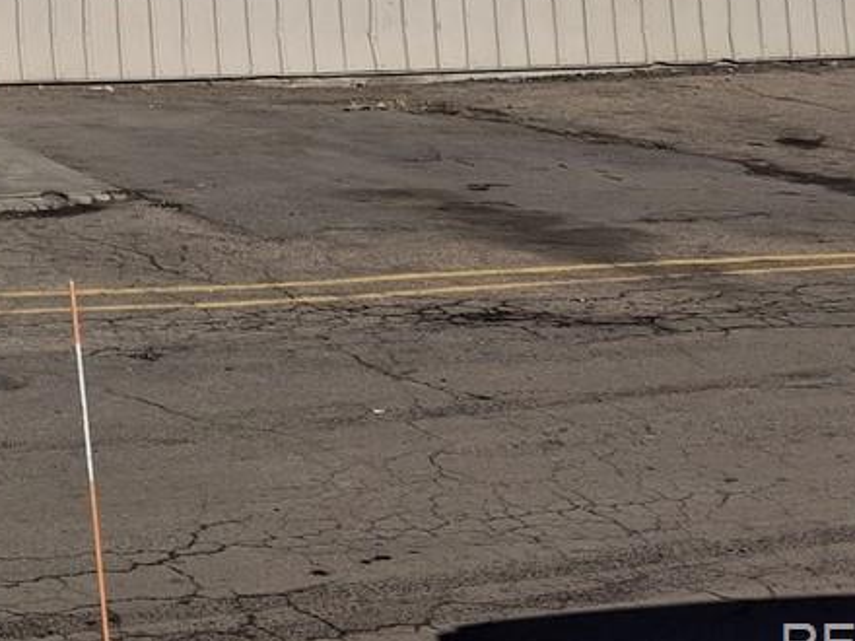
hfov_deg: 18.8
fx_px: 2248
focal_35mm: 91
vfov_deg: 14.5
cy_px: -480
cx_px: -459
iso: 25
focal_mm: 4.69
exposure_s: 1/2110
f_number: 1.8
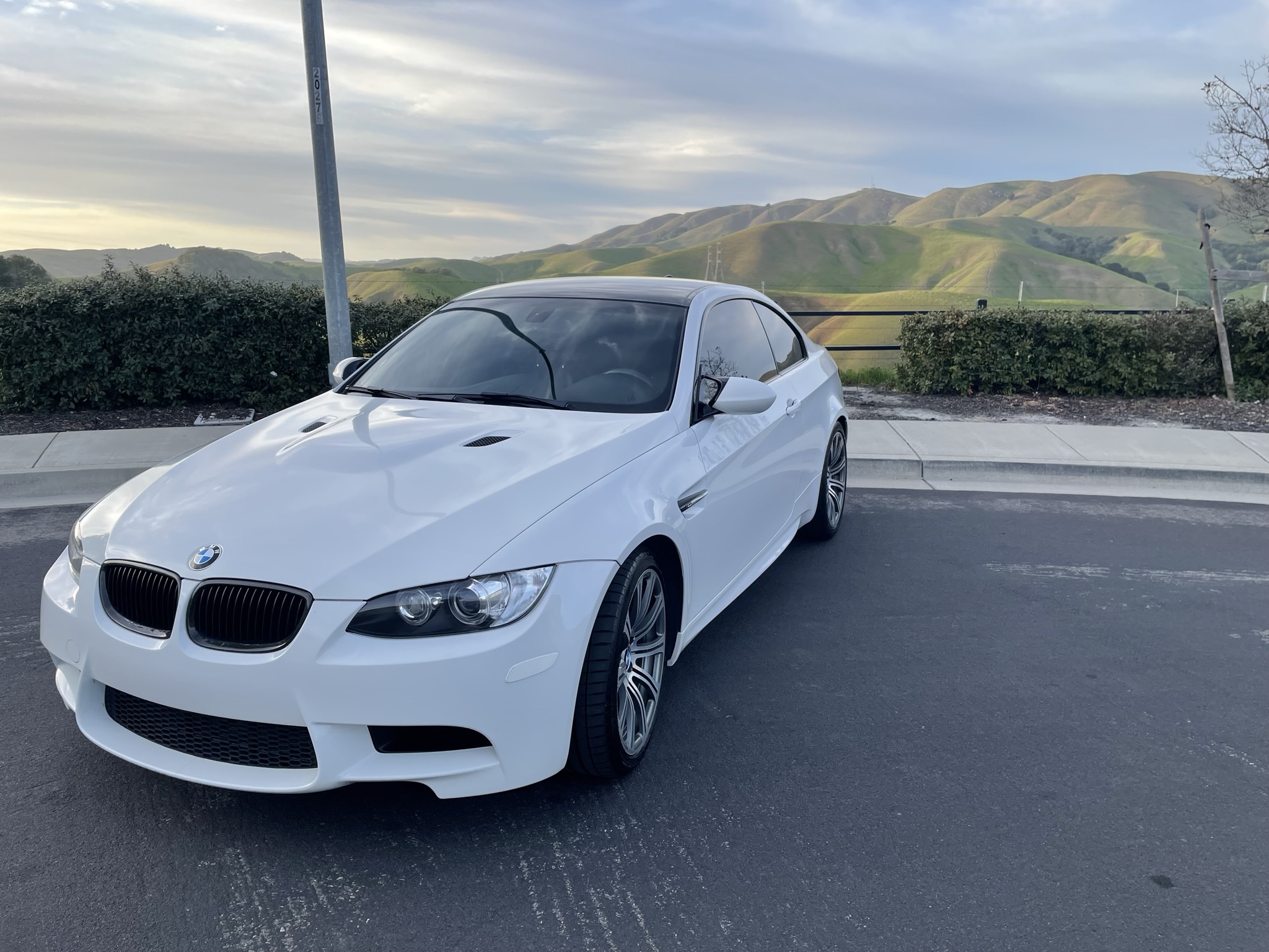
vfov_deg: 53.1
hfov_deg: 67.3
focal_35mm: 26
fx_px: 953
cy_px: 476
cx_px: 634
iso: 32
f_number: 1.6
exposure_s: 1/694
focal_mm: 4.2
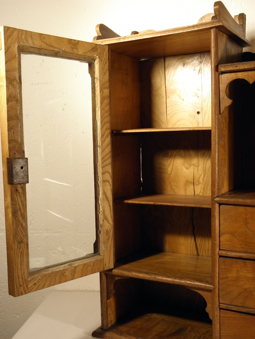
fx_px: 403
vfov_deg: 45.8
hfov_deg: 35.1
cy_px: 170
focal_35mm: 41
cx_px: 128
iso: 200
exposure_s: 1/25
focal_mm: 7.5
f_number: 3.8
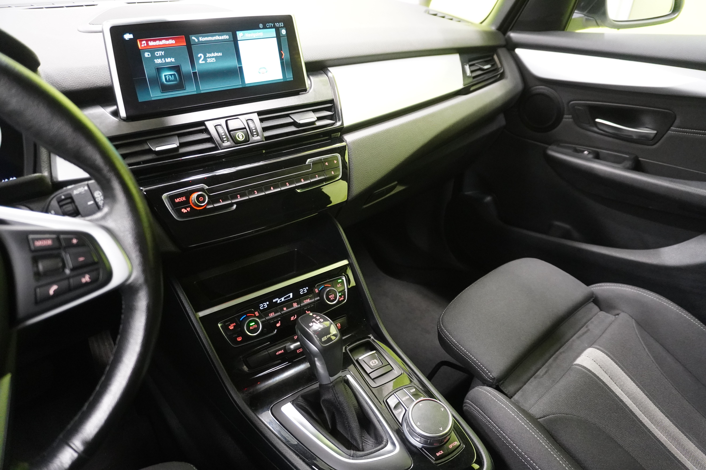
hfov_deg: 73.7
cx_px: 353
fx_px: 471
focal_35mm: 24
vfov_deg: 53.1
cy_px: 235
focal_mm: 16
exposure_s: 1/30
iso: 3200
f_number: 3.5
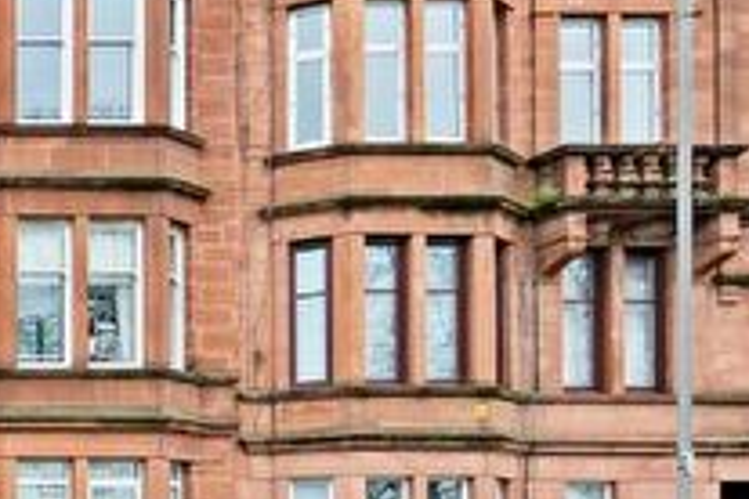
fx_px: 1123
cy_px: 295
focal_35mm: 54
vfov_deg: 25.0
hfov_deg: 24.8
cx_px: -463
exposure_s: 1/500
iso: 800
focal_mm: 16
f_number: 4
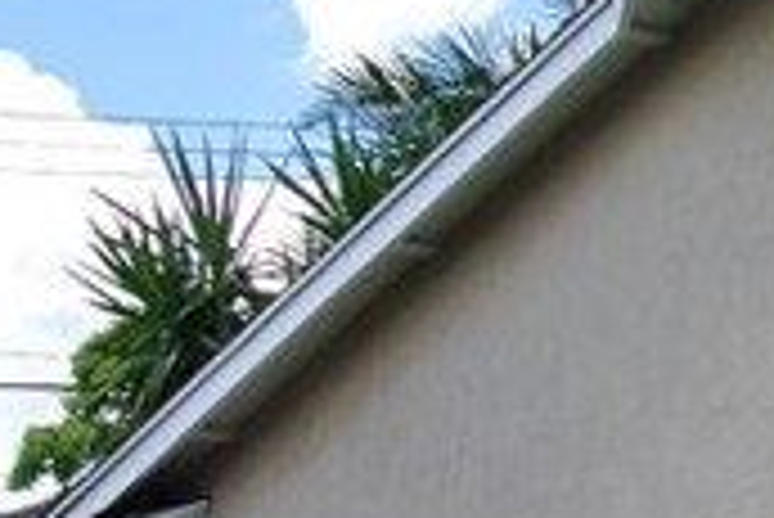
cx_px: 2205
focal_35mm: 173
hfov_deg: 9.6
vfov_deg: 7.8
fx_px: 3723
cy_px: 754
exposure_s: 1/500
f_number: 4.5
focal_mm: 11
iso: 100
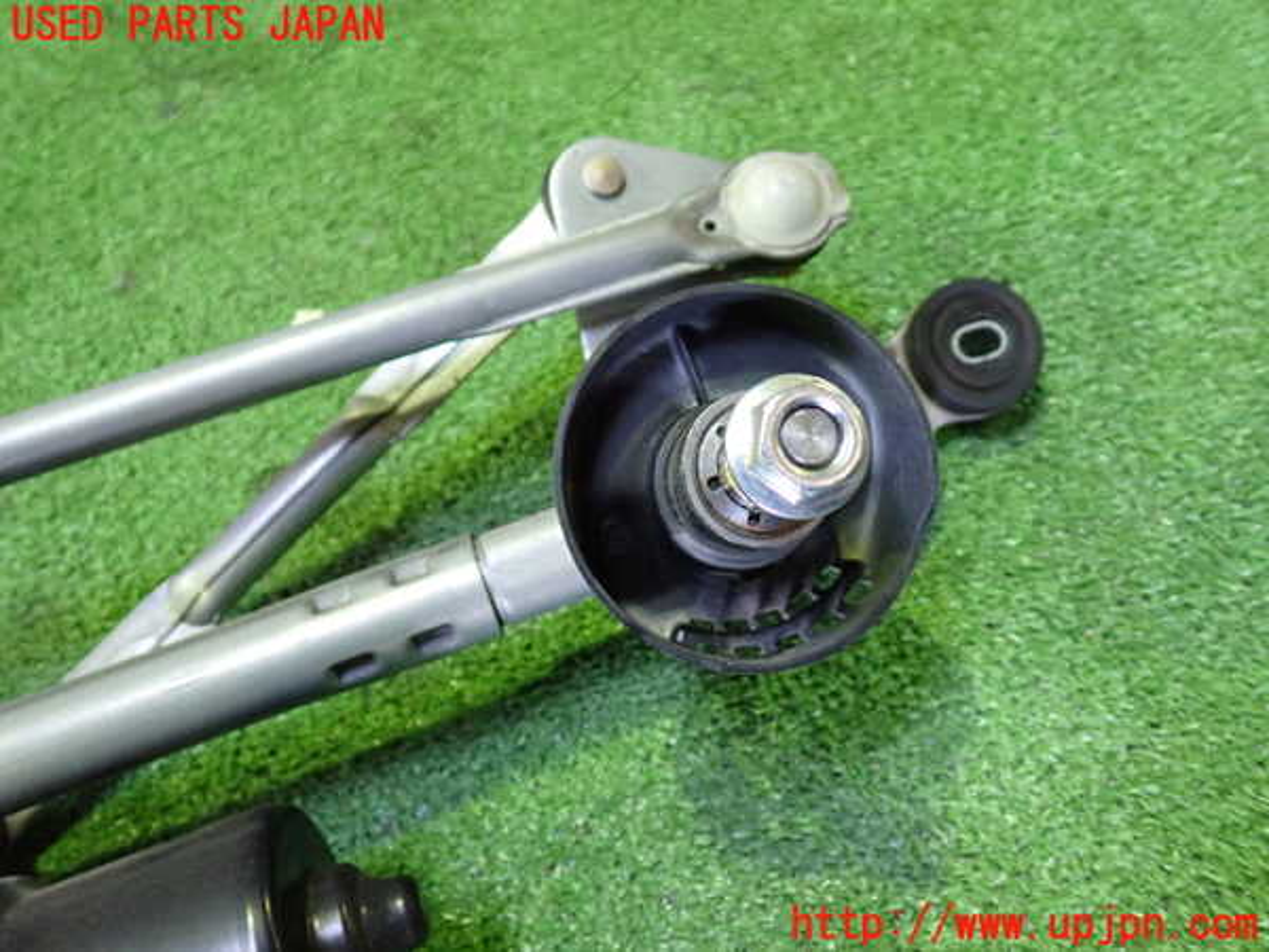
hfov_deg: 60.0
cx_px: 634
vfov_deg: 46.8
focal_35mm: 30
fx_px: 1100
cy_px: 476
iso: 640
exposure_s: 1/30
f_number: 2.3
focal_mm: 5.4
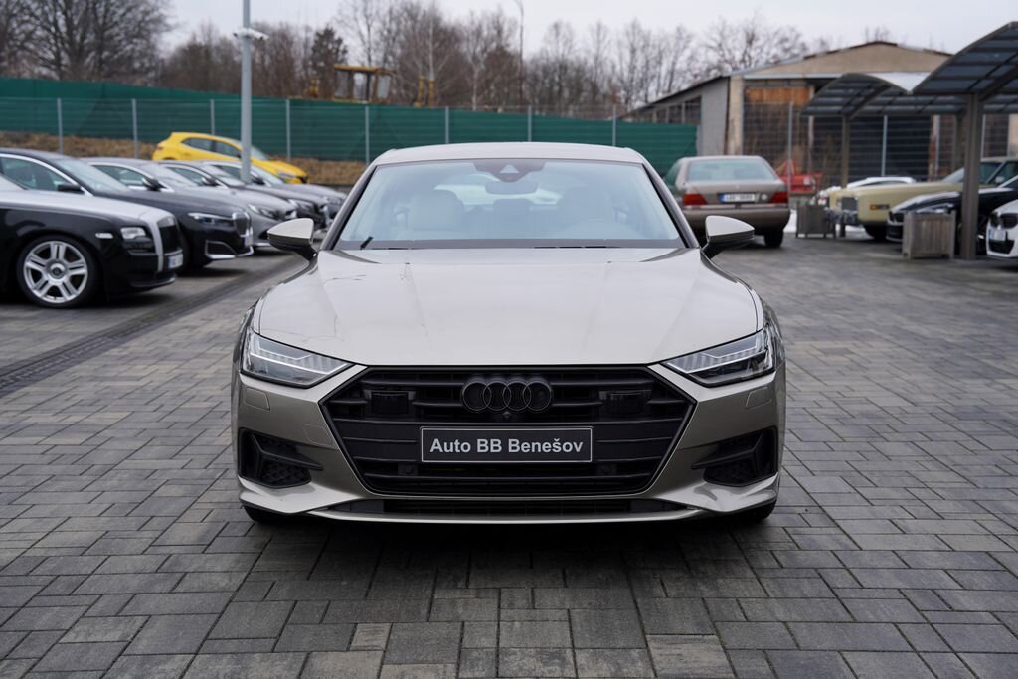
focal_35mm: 46
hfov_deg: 42.7
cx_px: 509
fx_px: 1301
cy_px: 340
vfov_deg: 29.3
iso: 100
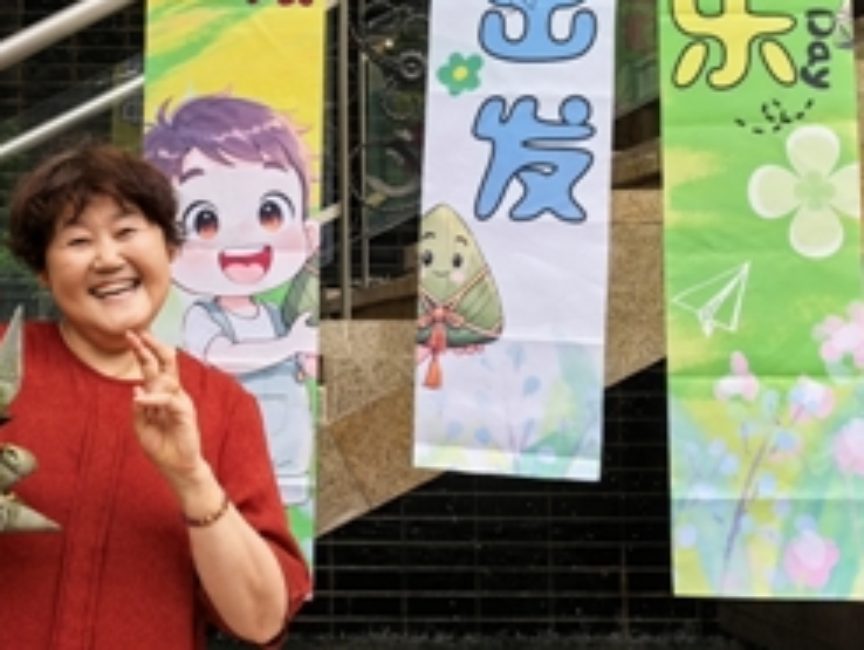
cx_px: 88
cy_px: 253
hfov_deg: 30.7
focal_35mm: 60
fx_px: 1499
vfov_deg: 24.4
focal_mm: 6.98
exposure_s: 1/500
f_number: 2
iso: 50
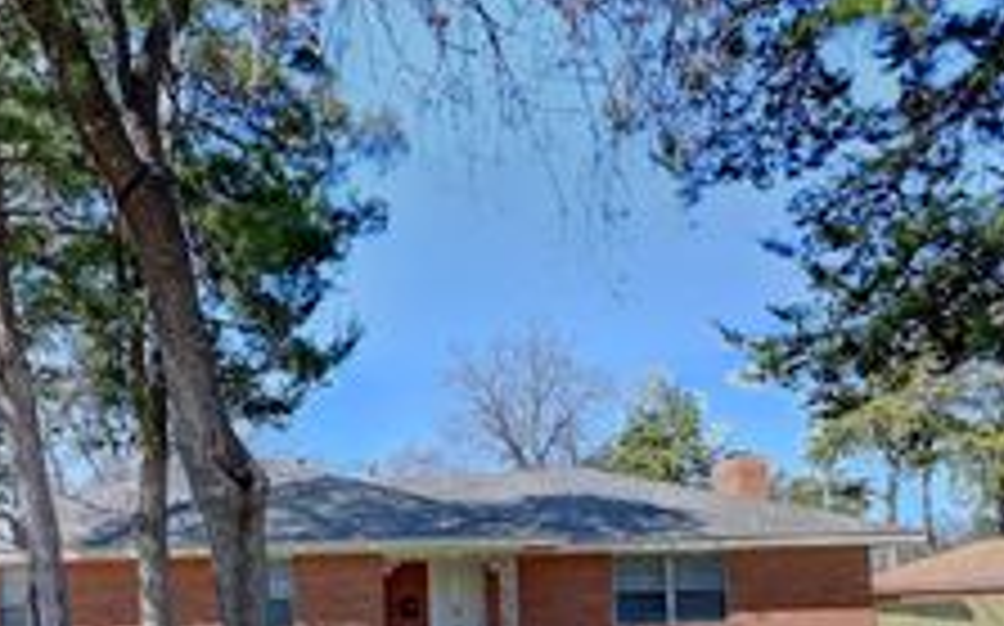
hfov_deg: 58.3
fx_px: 875
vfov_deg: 36.9
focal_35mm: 32
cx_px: 333
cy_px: 561
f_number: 22
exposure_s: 1/3.33
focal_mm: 14
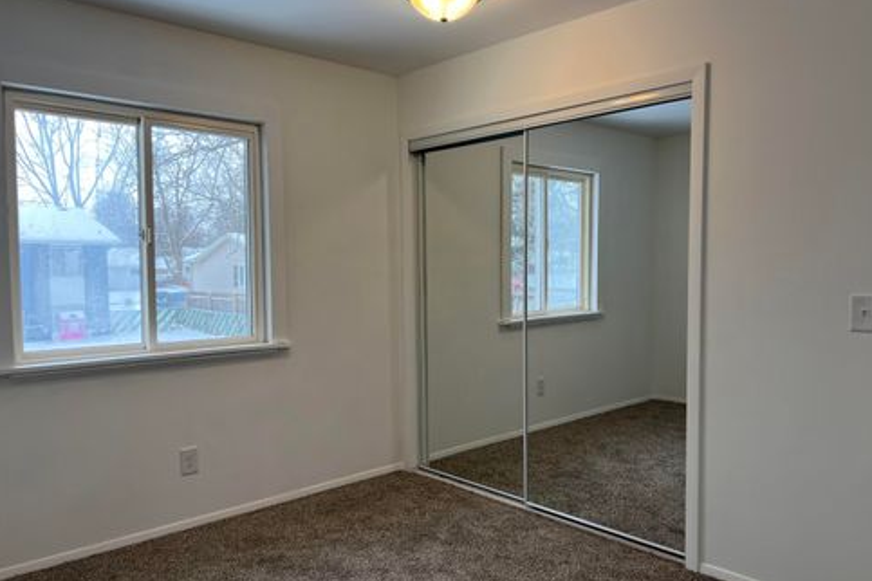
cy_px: 302
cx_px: 446
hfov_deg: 65.5
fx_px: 678
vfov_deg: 46.4
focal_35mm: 28
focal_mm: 5.7
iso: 64
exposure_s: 1/120
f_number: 1.5
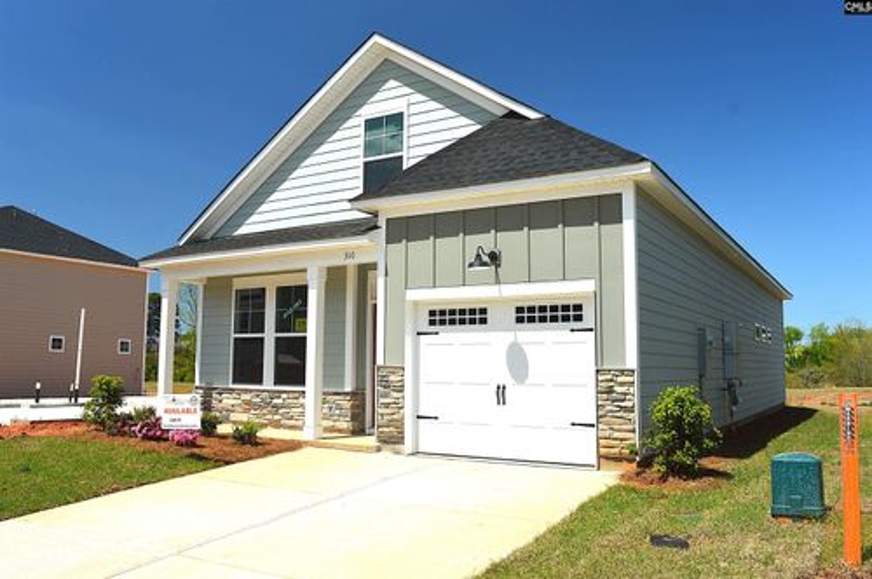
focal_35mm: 30
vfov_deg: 43.5
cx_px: 436
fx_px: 726
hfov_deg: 62.0
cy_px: 290
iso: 100
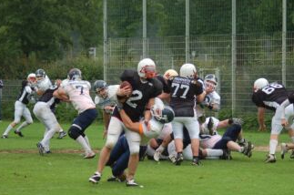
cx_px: 185
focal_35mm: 200
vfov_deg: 6.8
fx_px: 1628
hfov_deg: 10.3
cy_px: 115
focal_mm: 95
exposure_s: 1/1000
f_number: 4.2
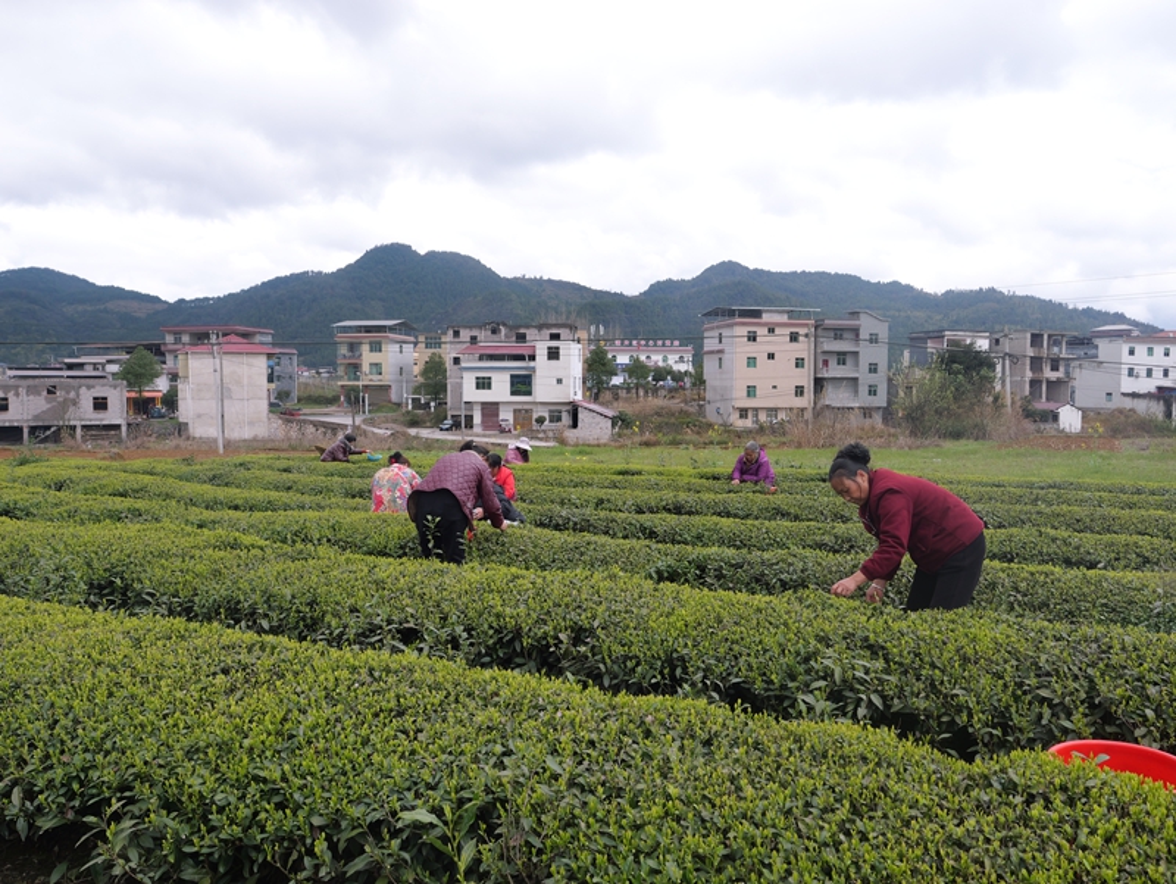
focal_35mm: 28
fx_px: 952
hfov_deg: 63.4
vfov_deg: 49.8
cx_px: 588
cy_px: 442
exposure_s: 1/125
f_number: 6.3
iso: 100
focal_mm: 14
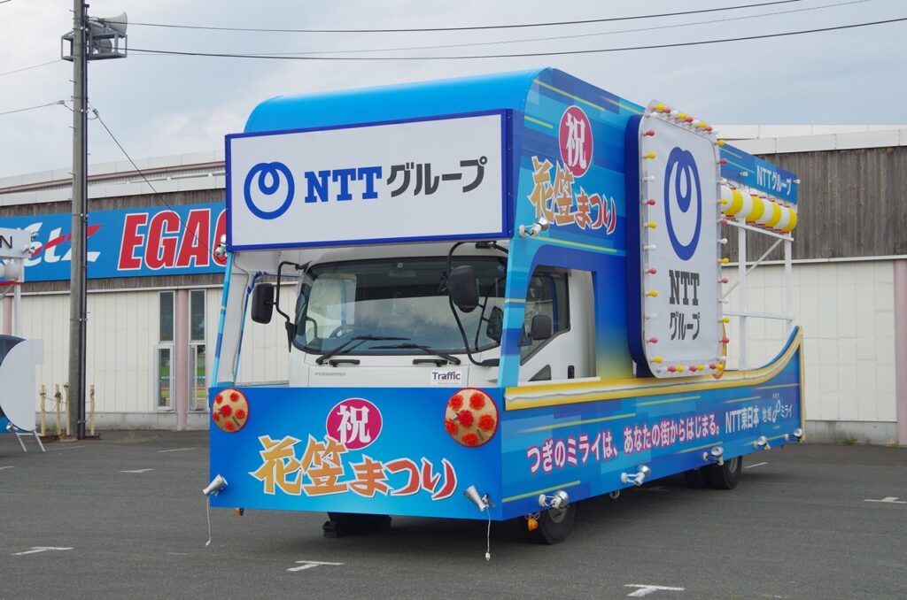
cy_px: 300
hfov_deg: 36.9
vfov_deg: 24.9
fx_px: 1358
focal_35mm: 54
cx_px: 454
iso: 100
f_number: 8
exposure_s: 1/80
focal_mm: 36
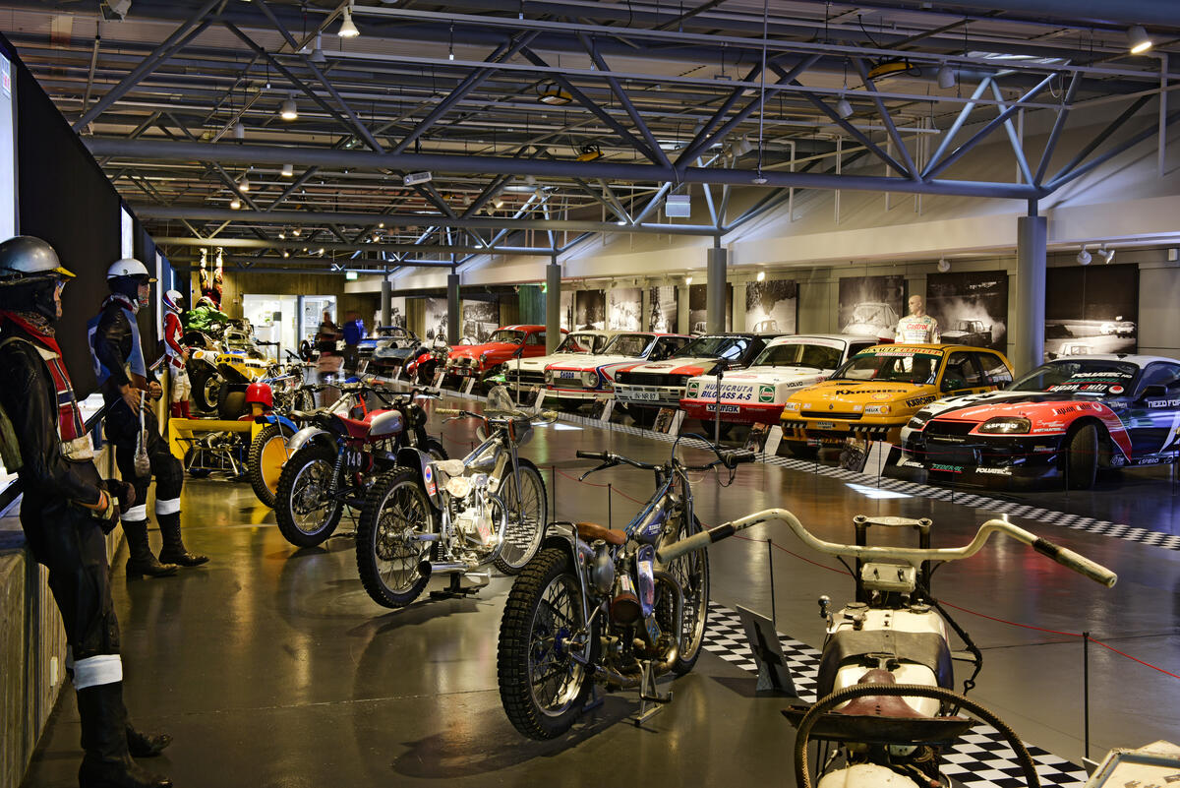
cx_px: 590
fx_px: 1475
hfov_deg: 43.6
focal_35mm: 45
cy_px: 394
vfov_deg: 29.9
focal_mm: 45
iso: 100
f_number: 13
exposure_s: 5
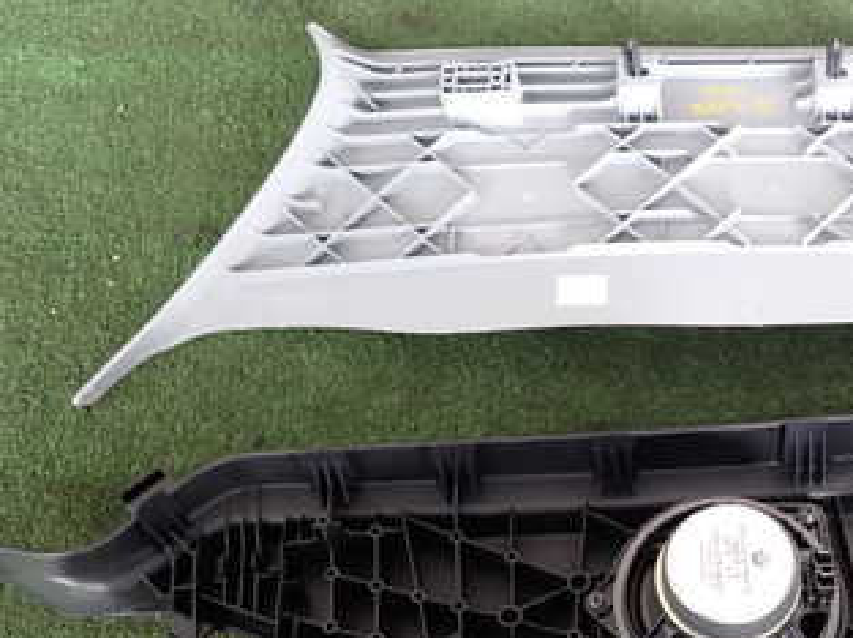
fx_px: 1181
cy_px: 455
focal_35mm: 48
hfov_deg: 37.7
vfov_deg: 29.9
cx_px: 730
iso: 200
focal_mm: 4.5
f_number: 2
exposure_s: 1/40
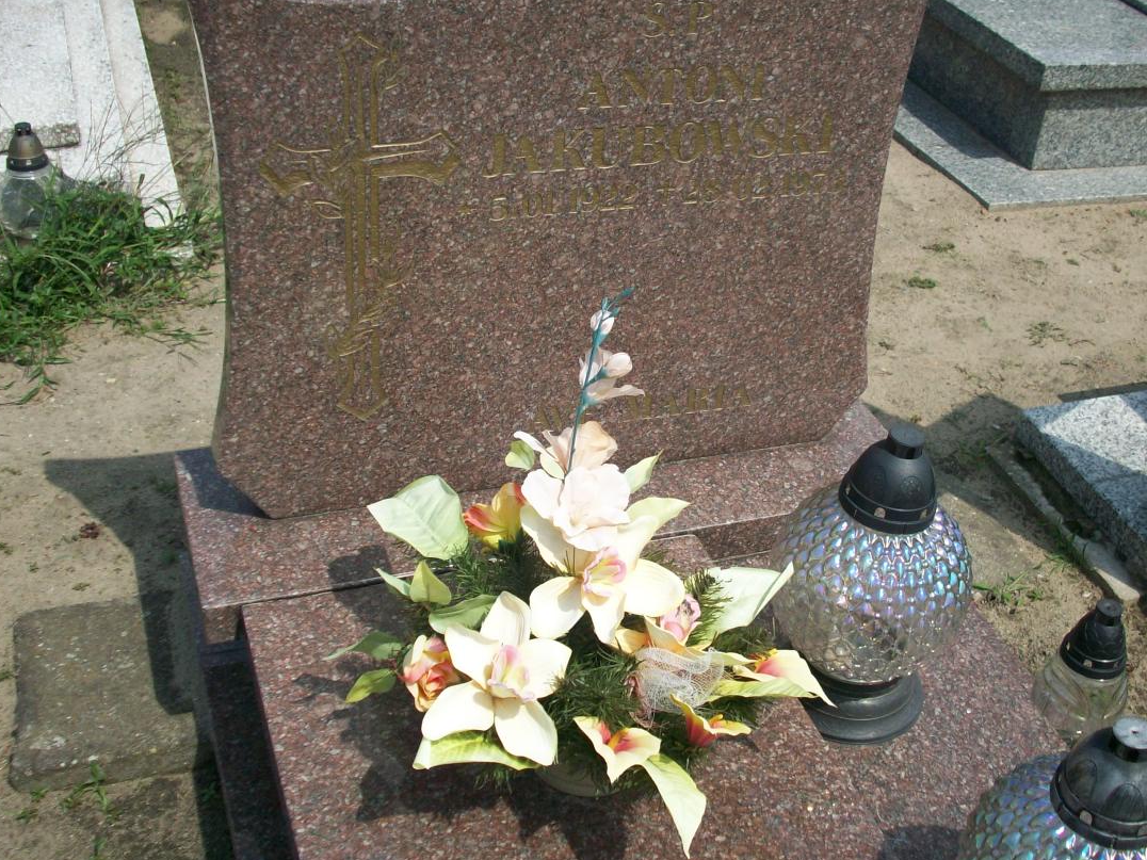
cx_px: 635
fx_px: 1458
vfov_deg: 32.9
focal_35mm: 44
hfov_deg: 42.9
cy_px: 389
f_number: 5.6
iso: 80
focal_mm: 6.2
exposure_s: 1/515
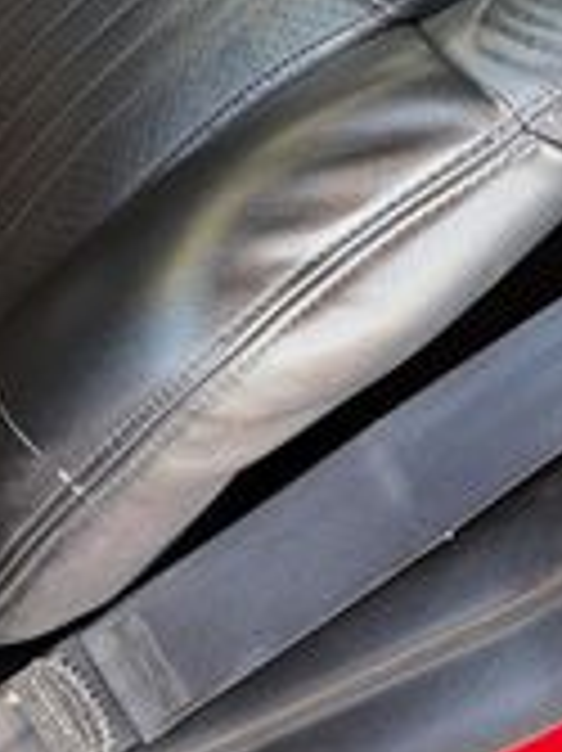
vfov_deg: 19.9
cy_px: -167
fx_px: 1994
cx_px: 31
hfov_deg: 15.8
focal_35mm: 92
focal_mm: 6.76
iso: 200
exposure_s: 1/60
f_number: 1.78
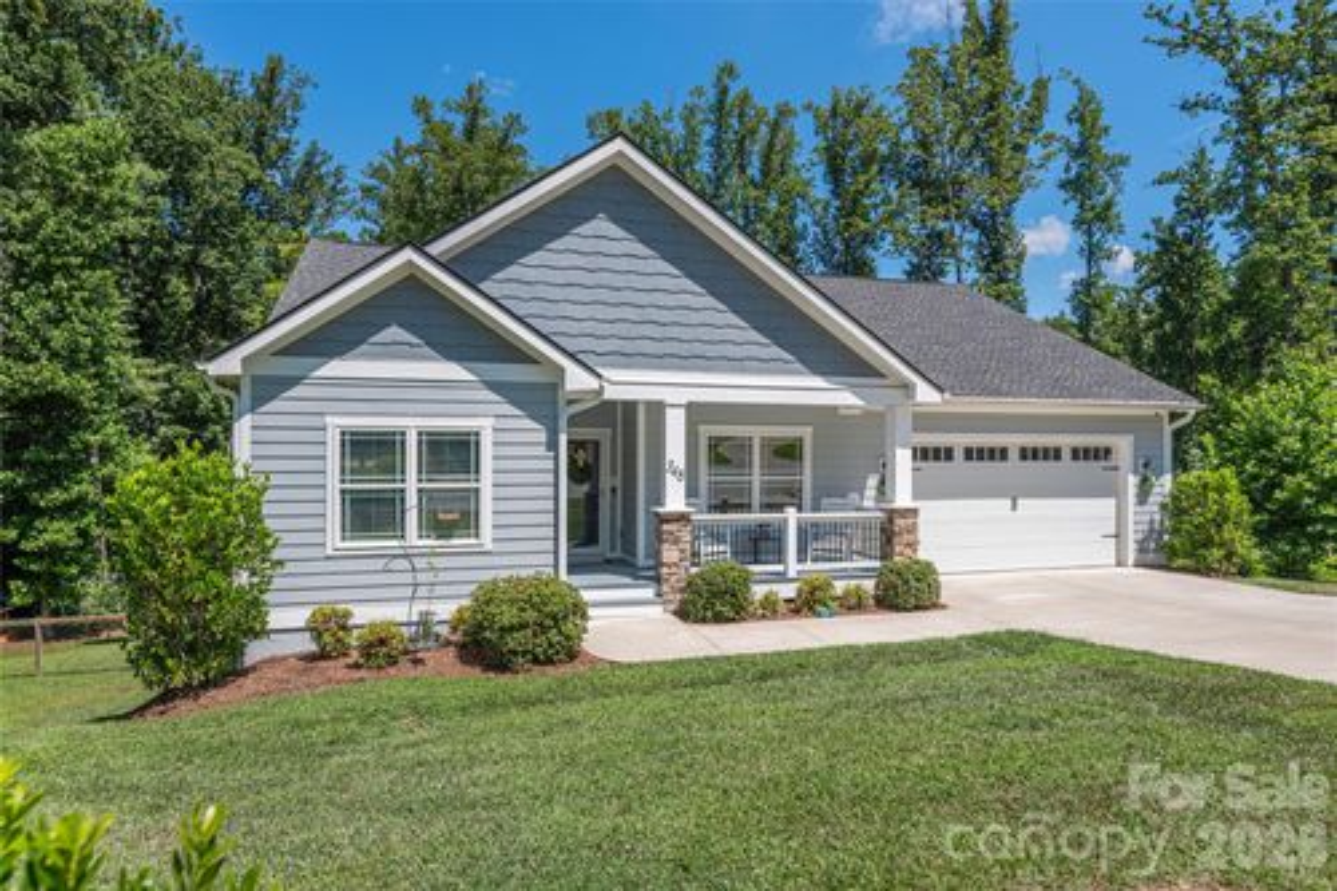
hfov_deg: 78.6
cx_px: 668
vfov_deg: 57.2
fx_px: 817
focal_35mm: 22
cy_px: 446
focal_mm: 22
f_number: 7.1
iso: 320
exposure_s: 1/4000
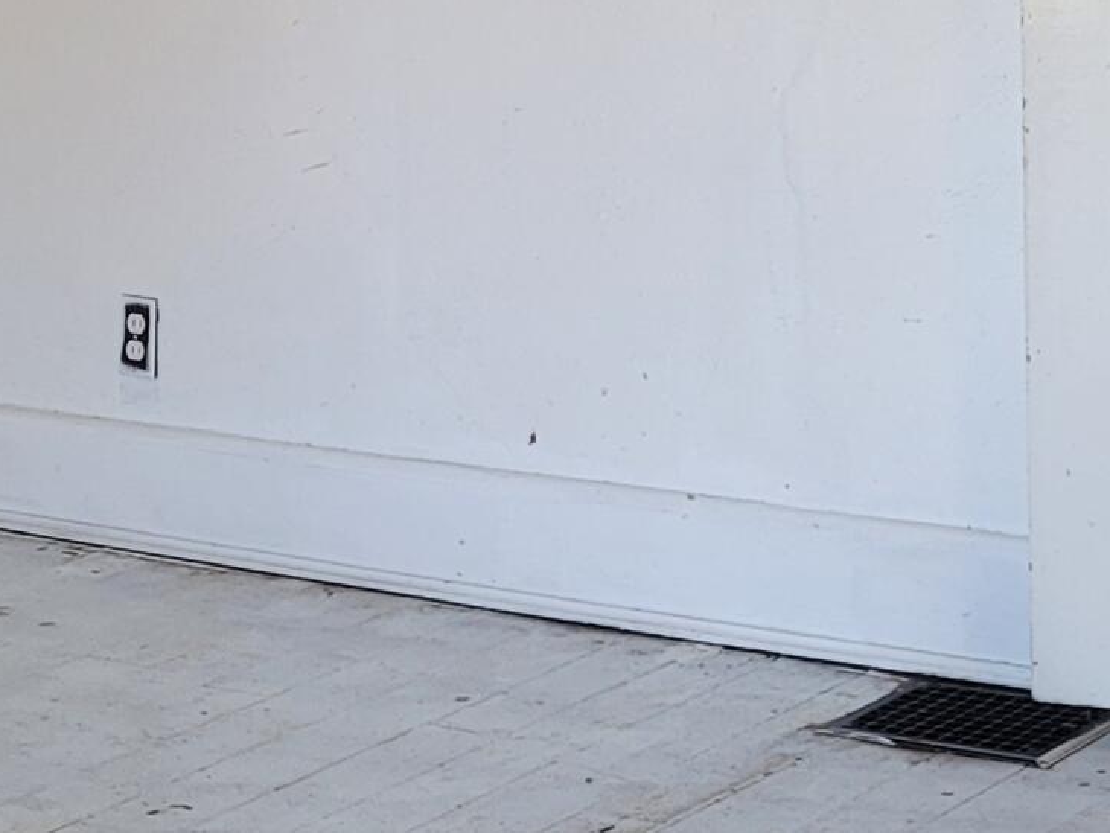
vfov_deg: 13.6
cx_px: 545
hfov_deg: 18.4
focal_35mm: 107
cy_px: -49
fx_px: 3432
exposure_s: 1/120
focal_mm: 5.4
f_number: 1.8
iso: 125
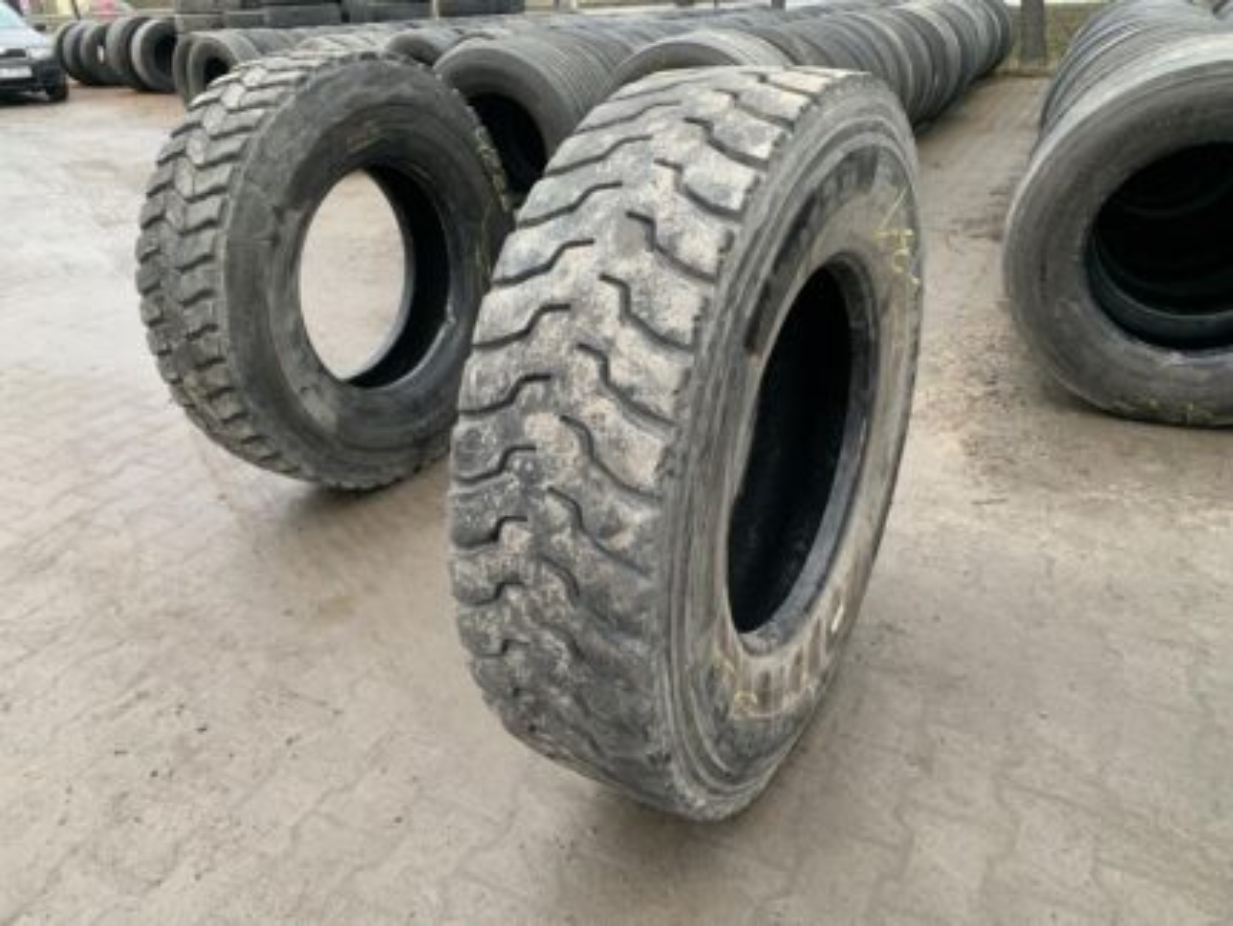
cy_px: 463
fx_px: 927
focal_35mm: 26
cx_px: 616
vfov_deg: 53.1
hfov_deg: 67.3
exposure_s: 1/60
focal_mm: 4.25
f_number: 1.8
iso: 200
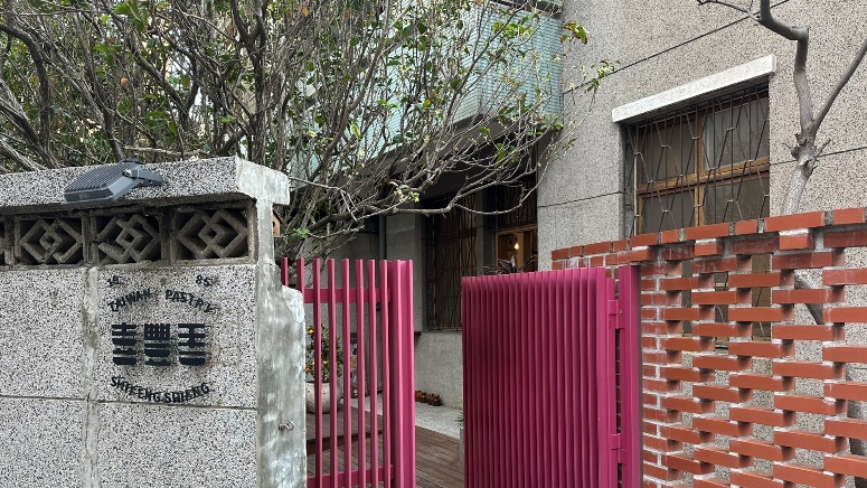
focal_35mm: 27
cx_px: 431
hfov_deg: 69.9
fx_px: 621
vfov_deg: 42.5
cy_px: 312
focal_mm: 6.86
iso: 64
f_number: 1.78
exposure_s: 1/121
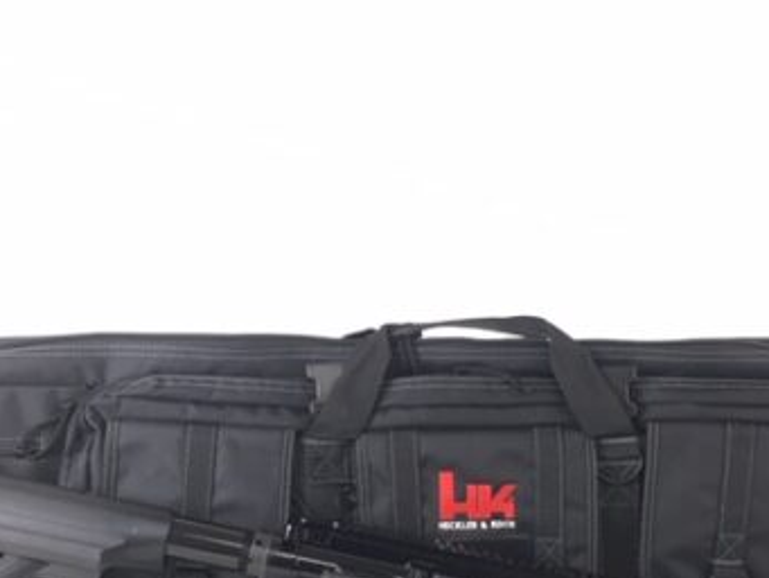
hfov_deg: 37.4
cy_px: 452
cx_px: 456
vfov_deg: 28.1
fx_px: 1133
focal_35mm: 51
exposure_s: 1/30
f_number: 2.2
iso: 25
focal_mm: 4.15
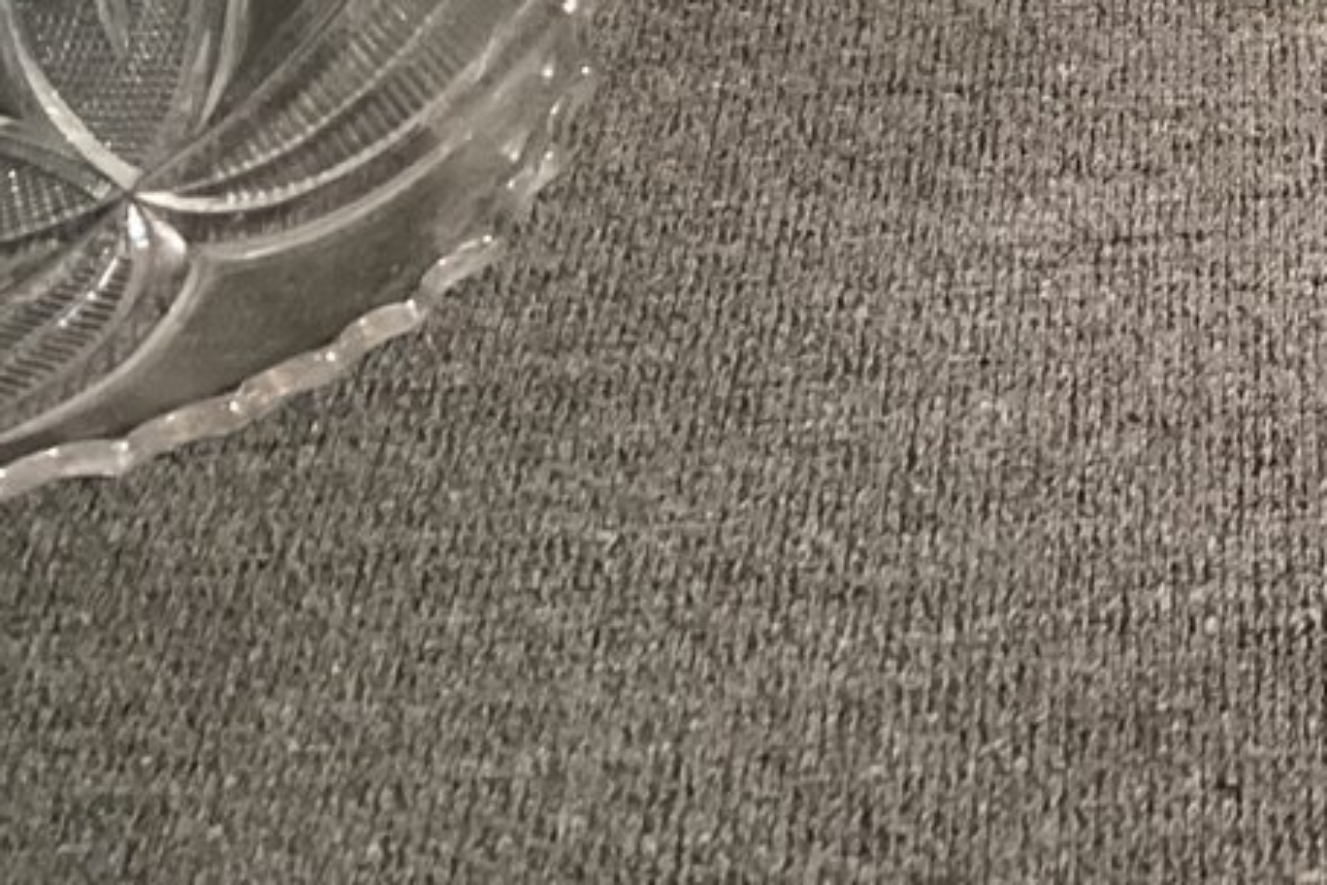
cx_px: 1867
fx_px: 3944
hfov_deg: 17.5
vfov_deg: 12.3
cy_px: -328
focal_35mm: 107
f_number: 2.4
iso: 250
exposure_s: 1/40
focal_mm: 3.3
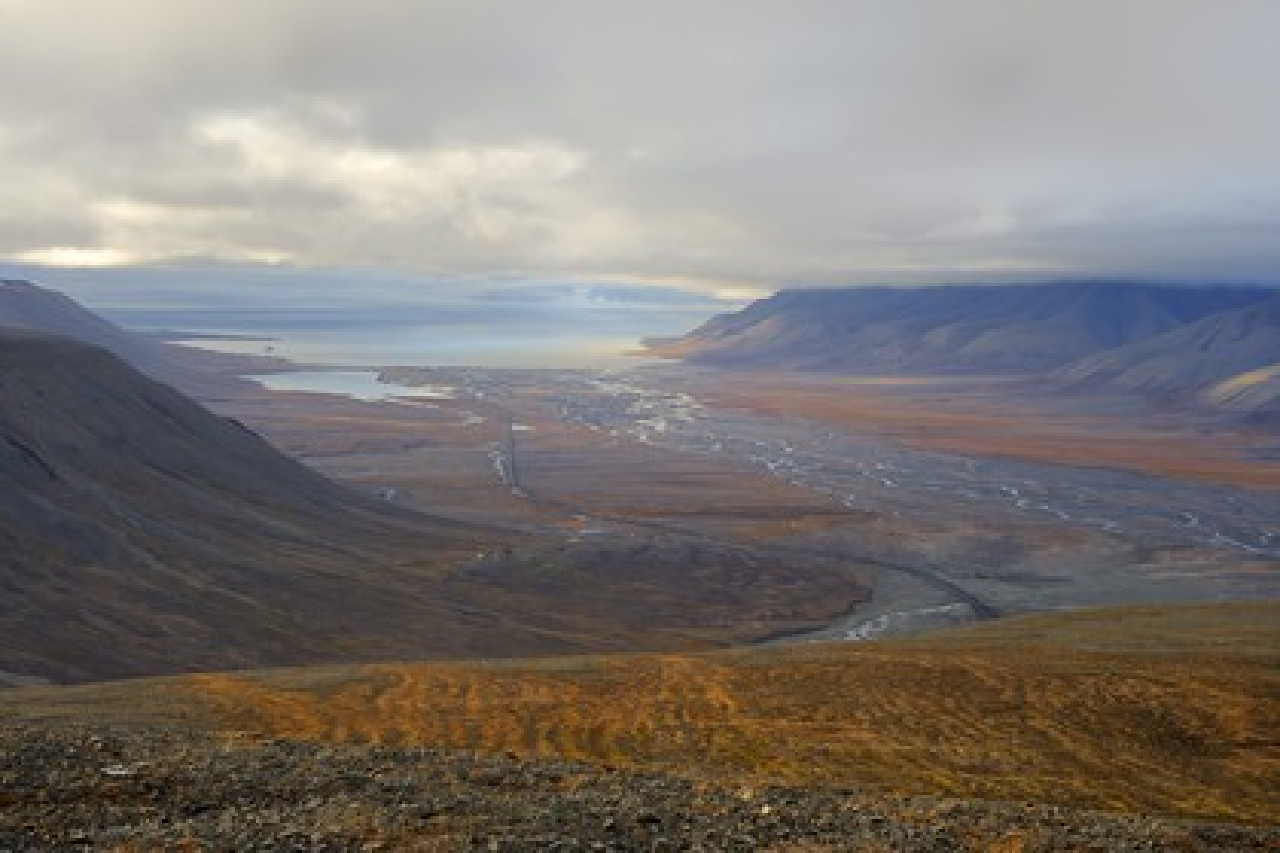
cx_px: 640
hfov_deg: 35.6
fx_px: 1991
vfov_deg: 24.2
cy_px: 426
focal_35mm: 56
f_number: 7.1
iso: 200
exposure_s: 1/160
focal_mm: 56
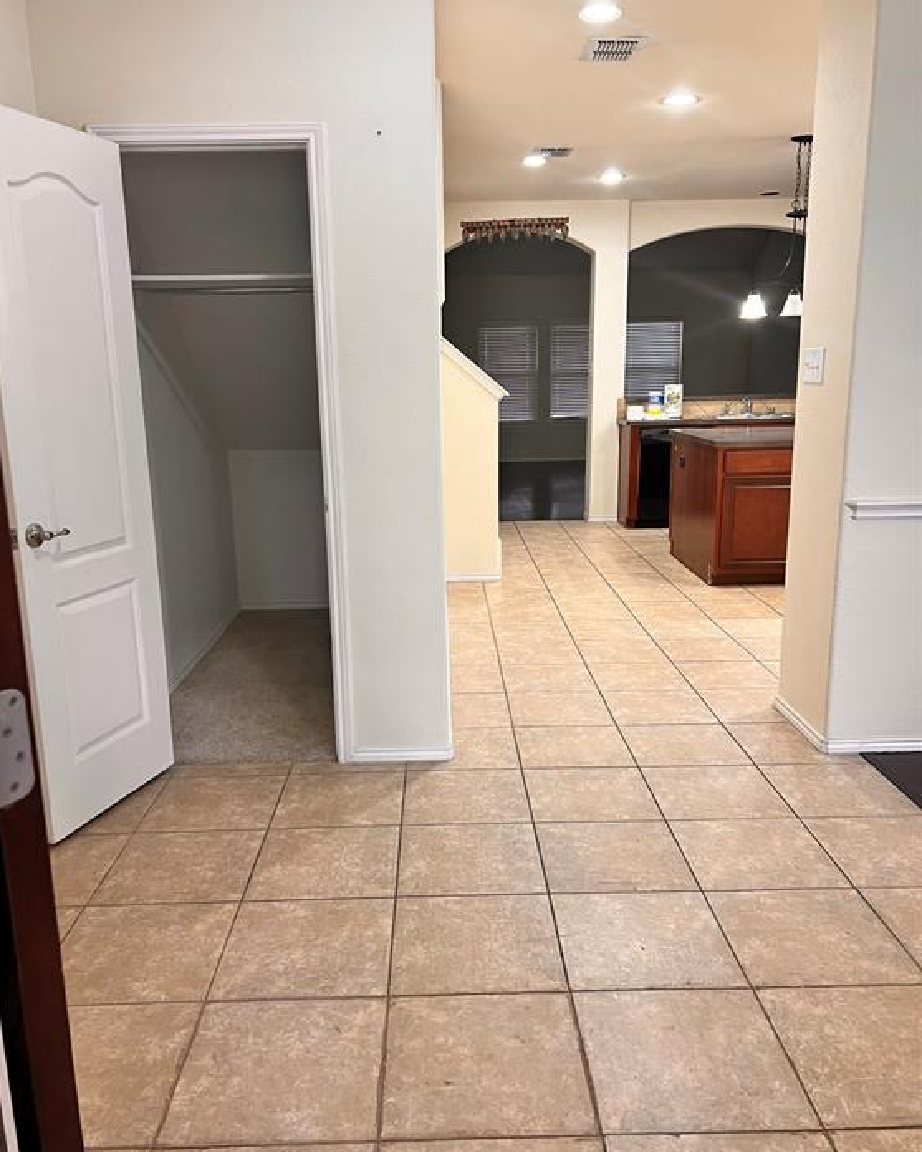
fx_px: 955
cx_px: 447
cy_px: 581
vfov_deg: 62.2
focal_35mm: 28
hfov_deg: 51.5
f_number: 1.5
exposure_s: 1/60
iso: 125
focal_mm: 5.7
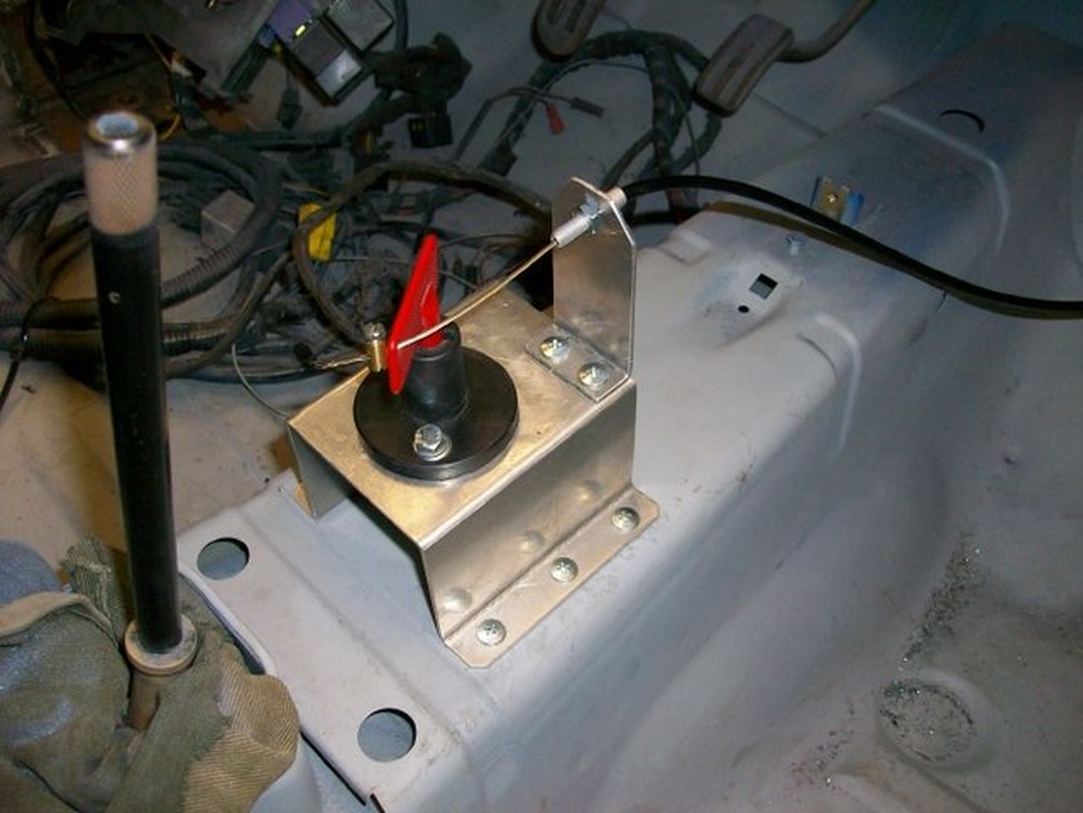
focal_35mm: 34
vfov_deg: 41.8
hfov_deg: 54.0
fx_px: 1064
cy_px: 406
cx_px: 542
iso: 160
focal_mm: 5.7
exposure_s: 1/60
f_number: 2.8
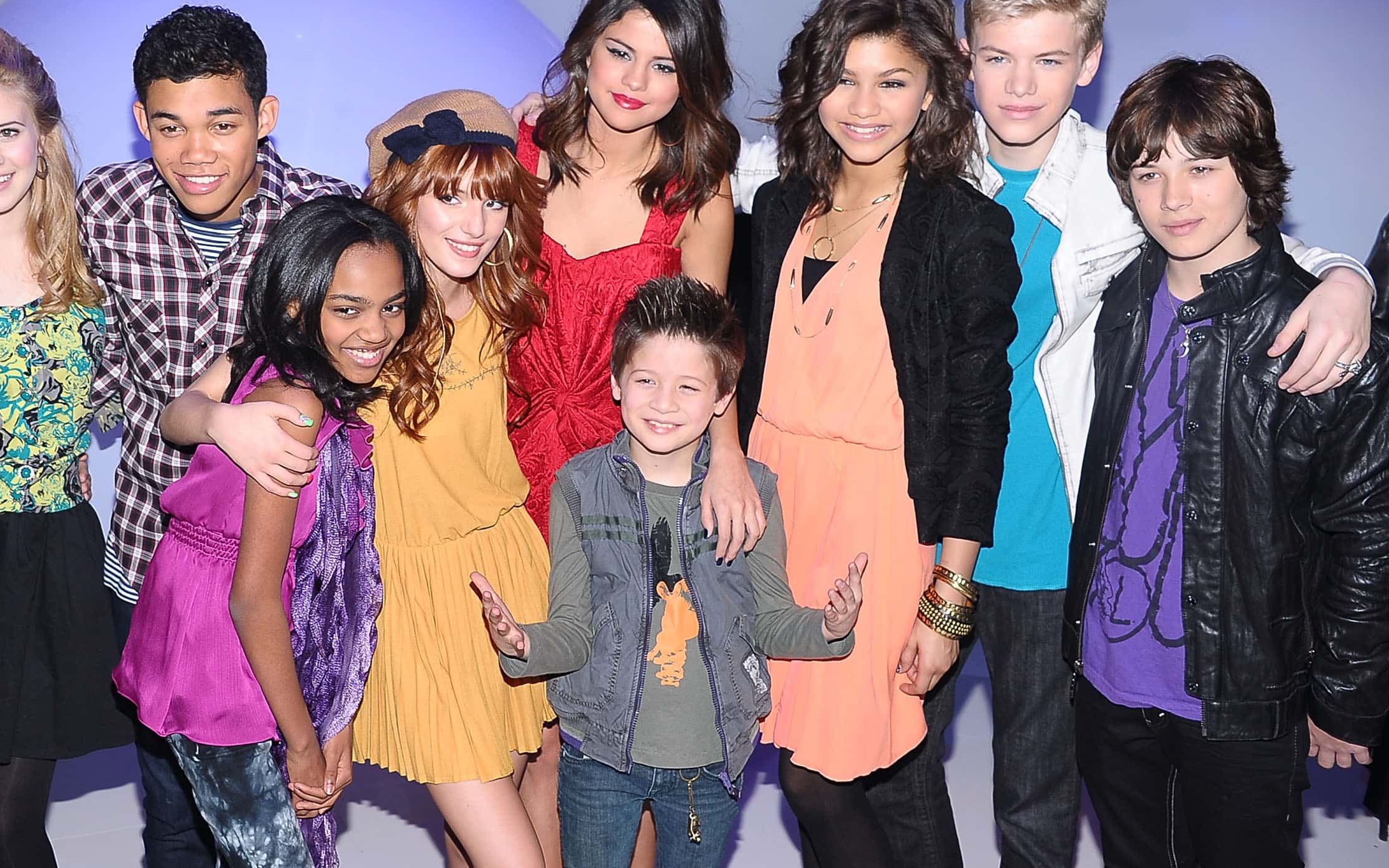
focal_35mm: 52
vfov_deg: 24.9
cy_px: 410
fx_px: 1968
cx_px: 486
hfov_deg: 38.5
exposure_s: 1/250
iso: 400
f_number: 5.6
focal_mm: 38
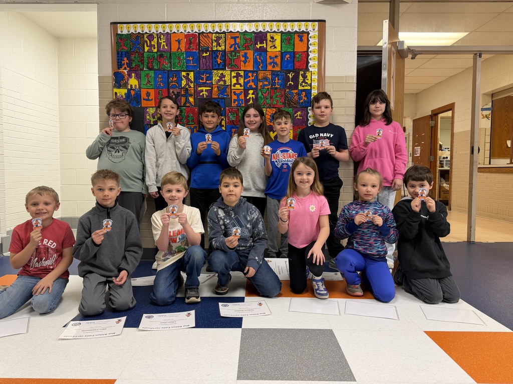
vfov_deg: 56.8
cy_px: 192
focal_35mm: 24
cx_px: 256
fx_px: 356
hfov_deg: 71.6
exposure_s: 1/60
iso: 160
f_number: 1.78
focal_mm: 6.76
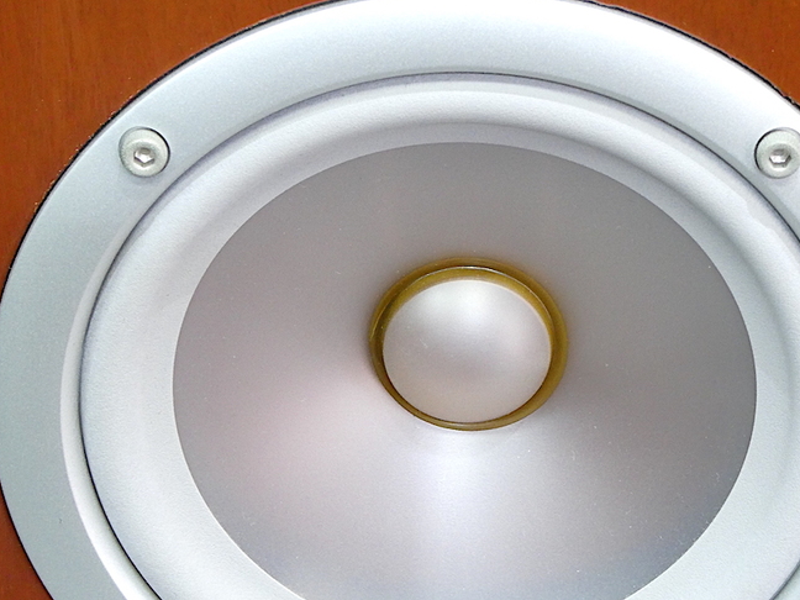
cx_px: 456
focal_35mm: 200
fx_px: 4622
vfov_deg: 7.4
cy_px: 351
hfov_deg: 9.9
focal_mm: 24.2
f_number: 5.6
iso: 400
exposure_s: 1/8
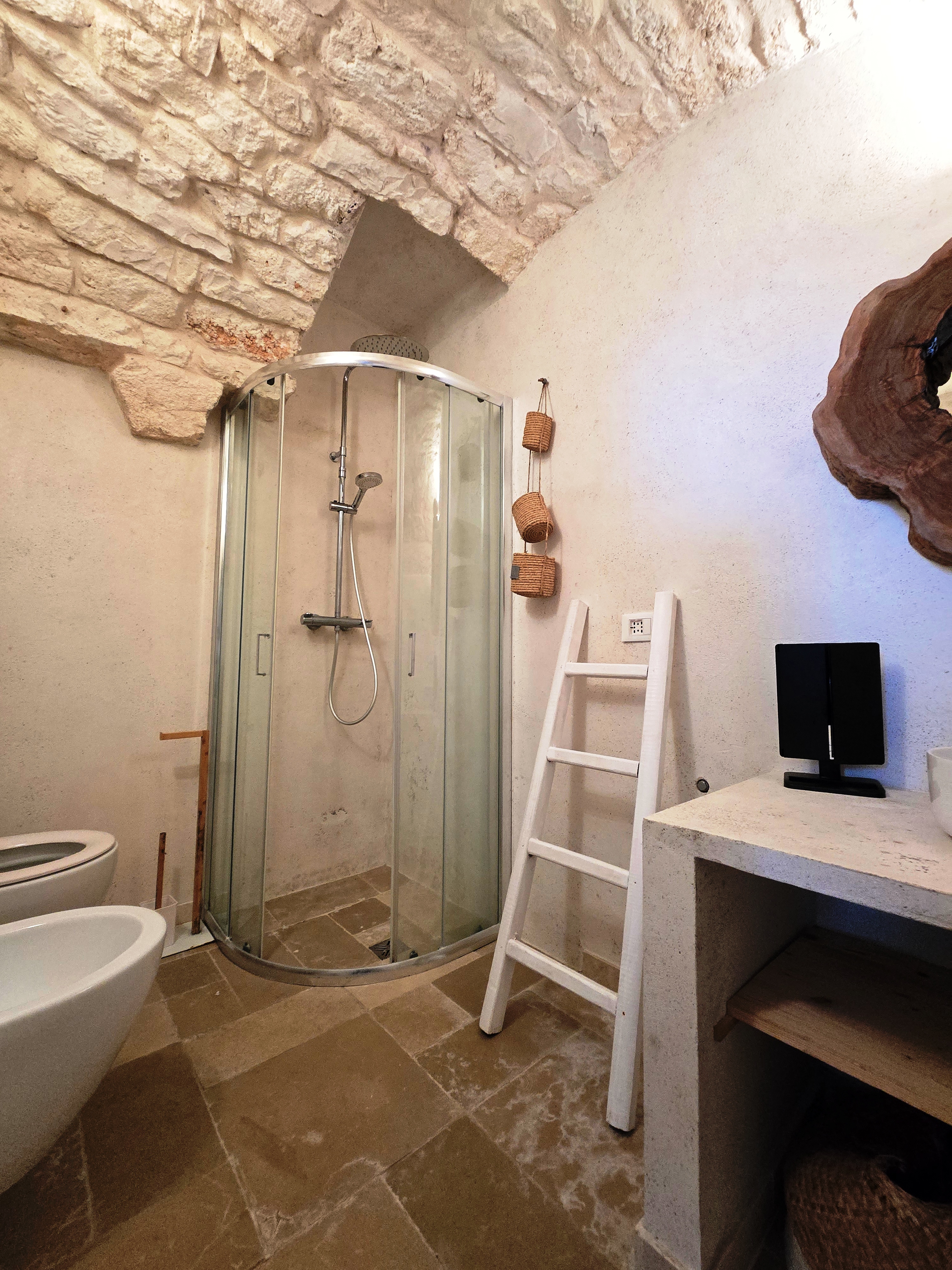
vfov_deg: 106.2
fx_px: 477
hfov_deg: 89.9
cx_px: 476
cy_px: 635
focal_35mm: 13
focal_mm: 2.2
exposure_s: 1/25
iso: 1250
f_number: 2.2
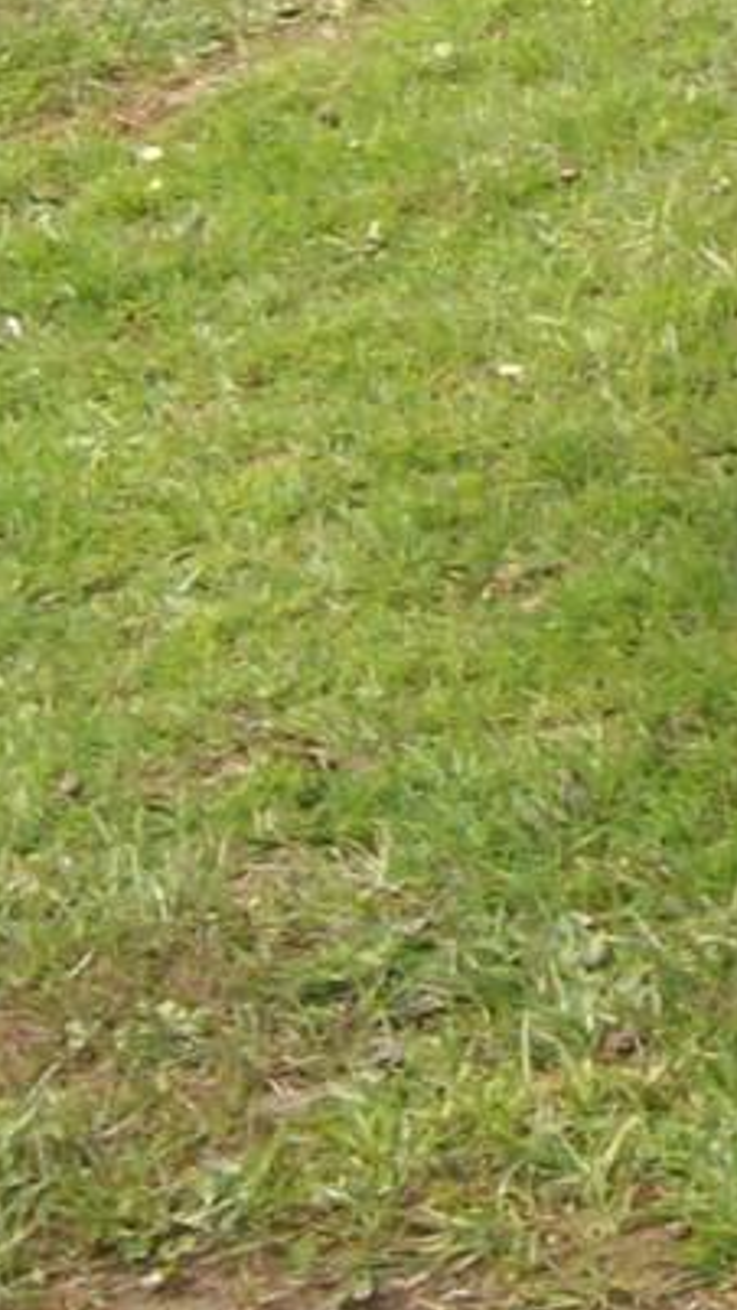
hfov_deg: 7.5
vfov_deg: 13.3
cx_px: 1344
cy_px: -352
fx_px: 5422
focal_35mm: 156
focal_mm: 6
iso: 80
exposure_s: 1/269
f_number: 4.8
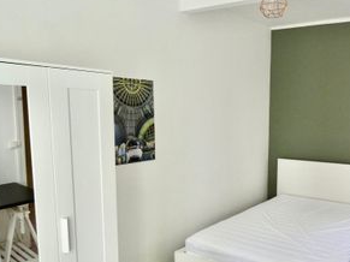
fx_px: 334
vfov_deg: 42.5
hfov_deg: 54.3
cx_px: 233
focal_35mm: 33
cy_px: 169
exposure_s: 1/60
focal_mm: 3.6
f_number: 2.8
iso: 125
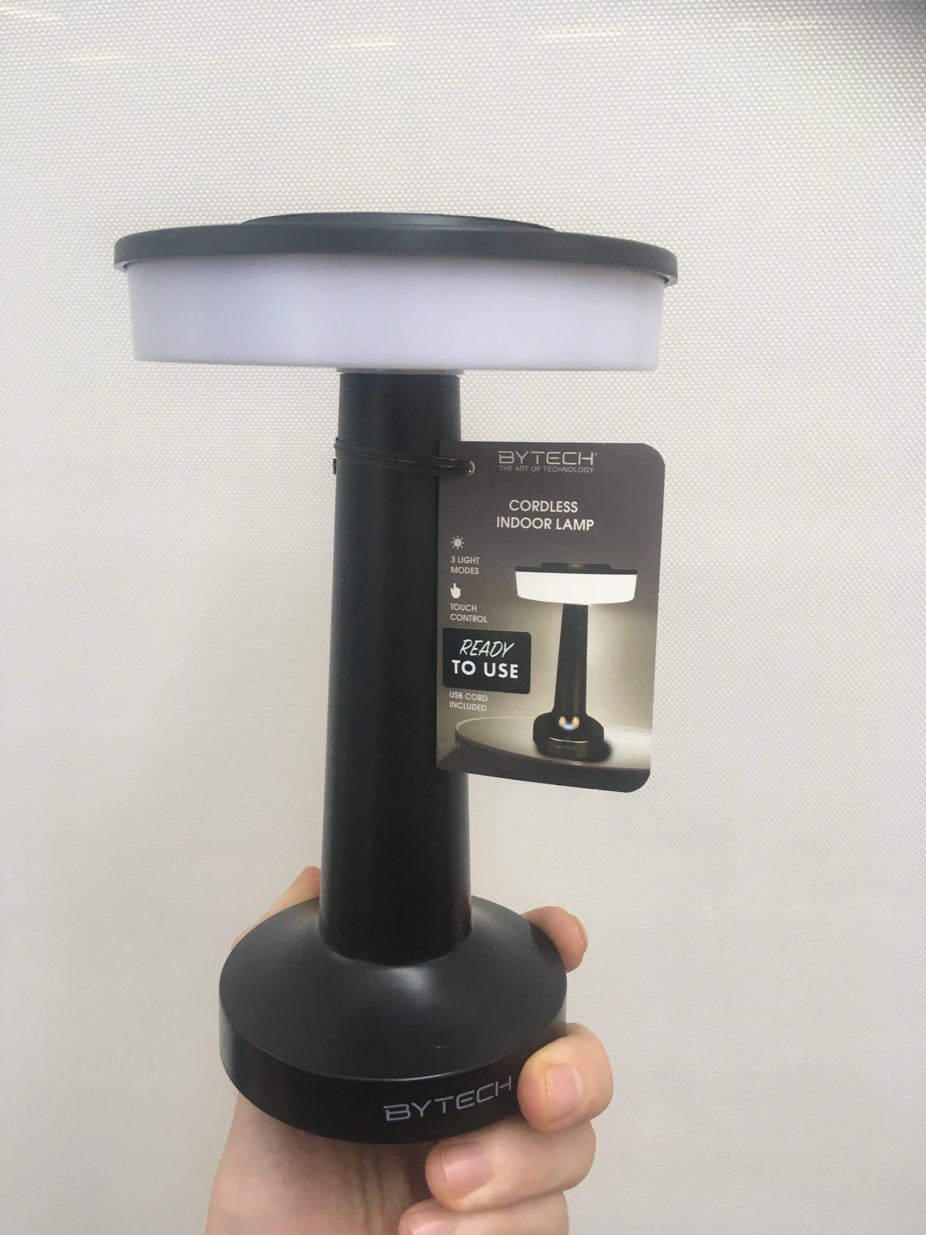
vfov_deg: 61.7
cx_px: 463
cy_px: 618
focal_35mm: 29
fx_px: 1034
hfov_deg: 48.2
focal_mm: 4.15
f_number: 2.2
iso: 25
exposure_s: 1/30
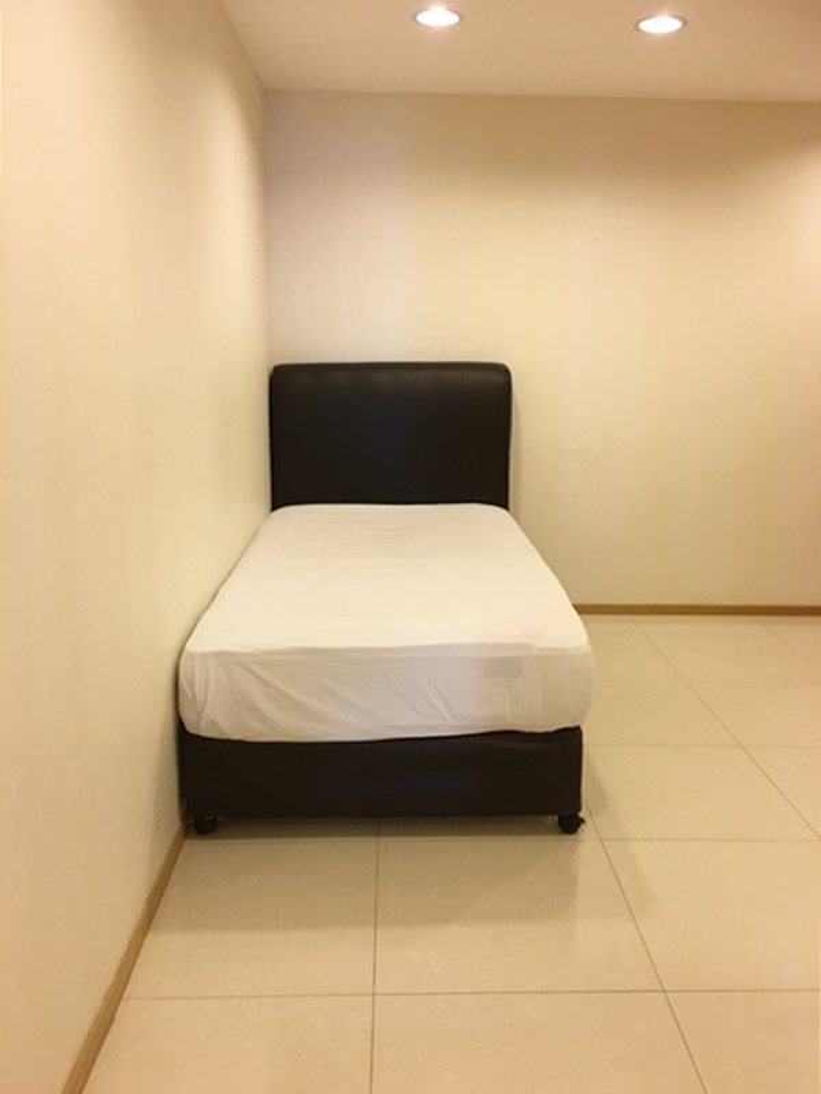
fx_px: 917
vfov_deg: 61.7
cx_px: 410
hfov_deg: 48.2
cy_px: 547
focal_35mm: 29
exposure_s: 1/17
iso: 32
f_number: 2.2
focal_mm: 4.15
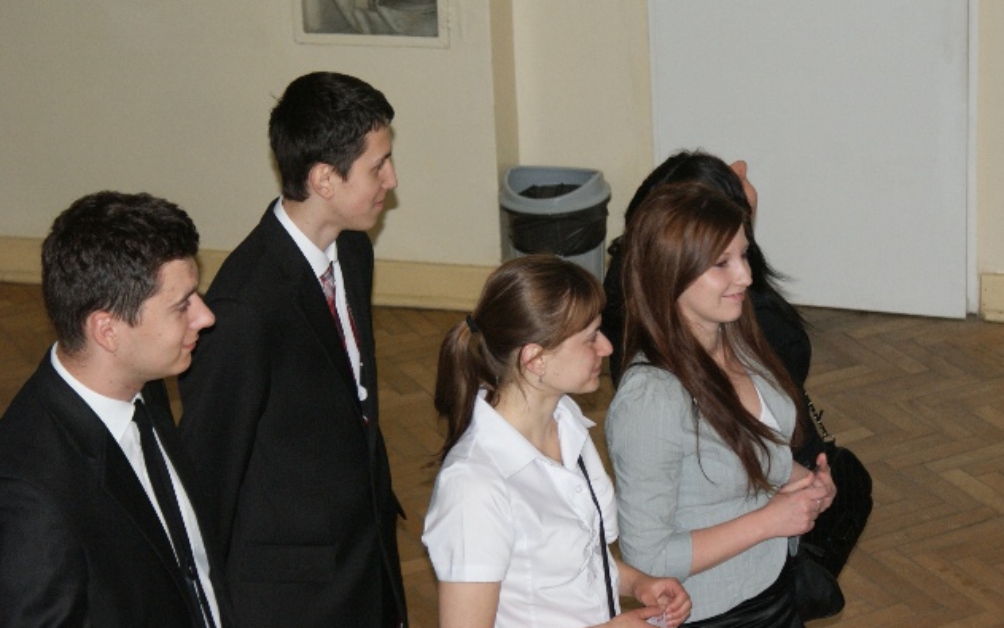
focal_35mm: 93
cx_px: 500
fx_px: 2546
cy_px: 314
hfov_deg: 22.3
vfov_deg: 14.1
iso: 400
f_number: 5.6
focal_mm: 60
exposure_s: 1/100
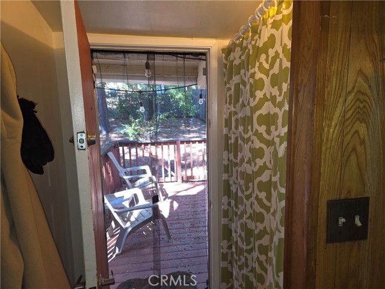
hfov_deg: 73.9
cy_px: 144
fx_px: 256
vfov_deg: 58.9
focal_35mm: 23
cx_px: 192
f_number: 1.7
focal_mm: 6.3
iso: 64
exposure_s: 1/60
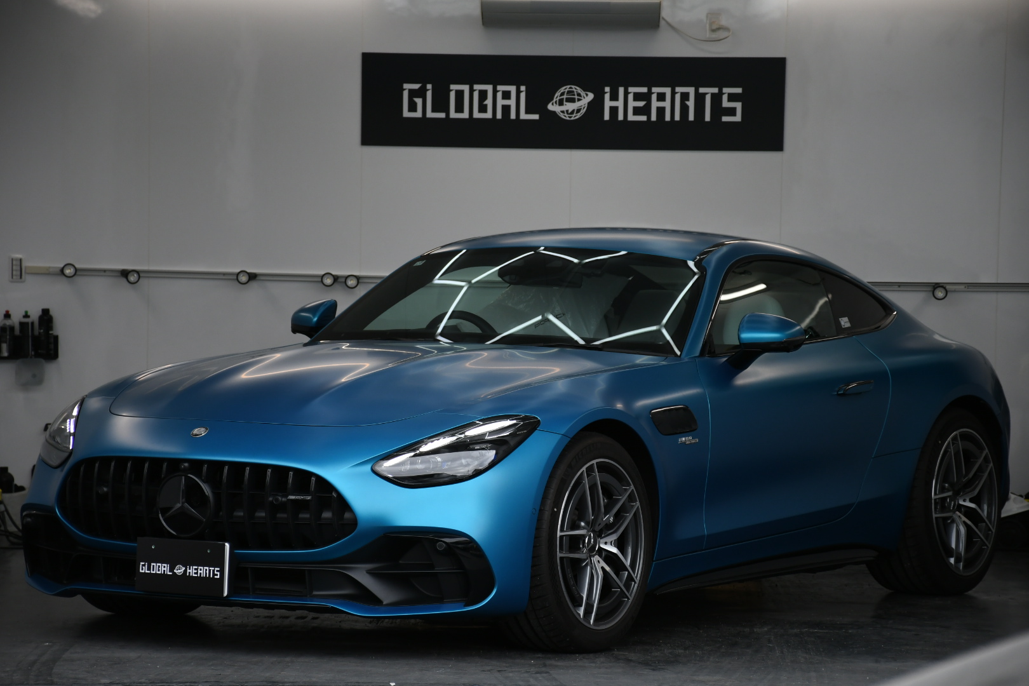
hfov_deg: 15.2
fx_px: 3858
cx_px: 514
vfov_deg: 10.2
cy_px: 343
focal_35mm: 135
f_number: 5.3
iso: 500
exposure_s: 1/500
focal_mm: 90
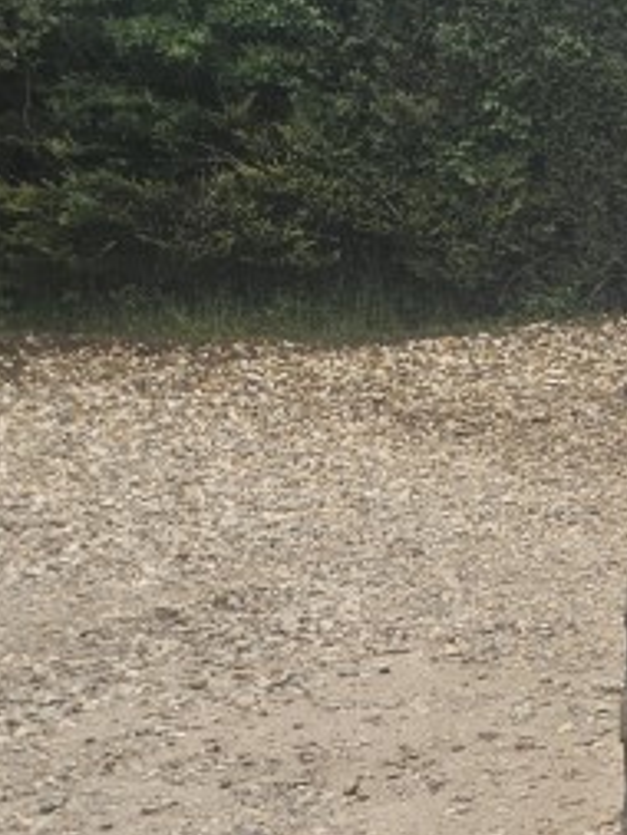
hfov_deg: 12.0
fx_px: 2244
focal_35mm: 93
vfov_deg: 21.1
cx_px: 1604
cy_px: 495
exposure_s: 1/186
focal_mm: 5.4
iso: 25
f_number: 1.8
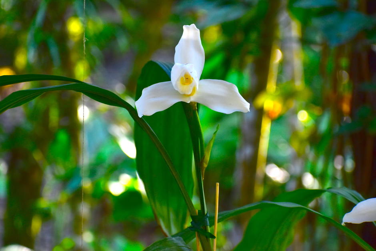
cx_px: 188
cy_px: 126
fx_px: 1535
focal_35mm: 147
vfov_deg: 9.3
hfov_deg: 14.0
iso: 800
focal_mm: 98
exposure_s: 1/100
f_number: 4.8
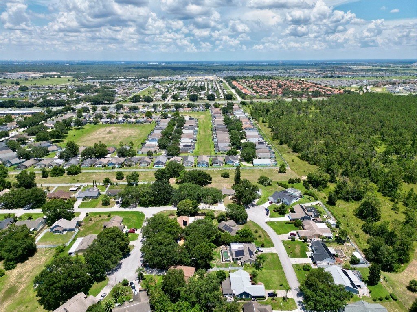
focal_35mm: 24
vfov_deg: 56.8
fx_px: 289
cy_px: 156
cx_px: 208
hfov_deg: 71.6
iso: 130
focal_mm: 6.72
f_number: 1.7
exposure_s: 1/3200
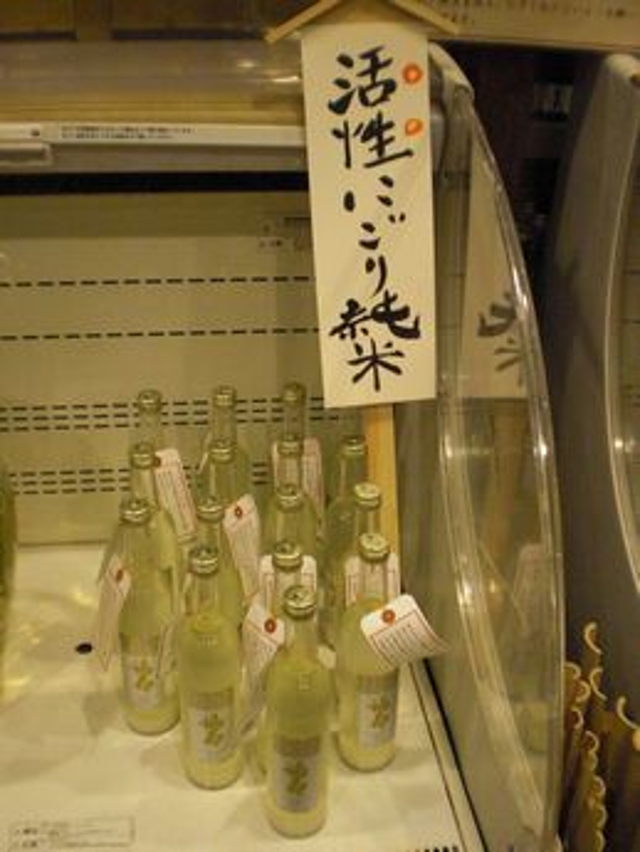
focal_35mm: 38
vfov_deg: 49.0
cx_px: 320
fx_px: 936
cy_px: 426
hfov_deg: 37.7
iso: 800
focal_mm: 6.3
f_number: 3.1
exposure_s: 1/30
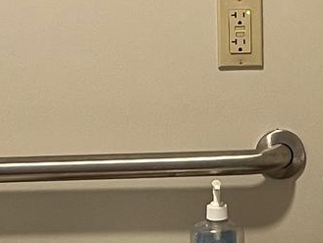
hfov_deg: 12.2
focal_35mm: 162
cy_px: 52
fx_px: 1512
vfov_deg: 9.1
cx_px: 249
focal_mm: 5.7
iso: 250
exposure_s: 1/60
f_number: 1.5
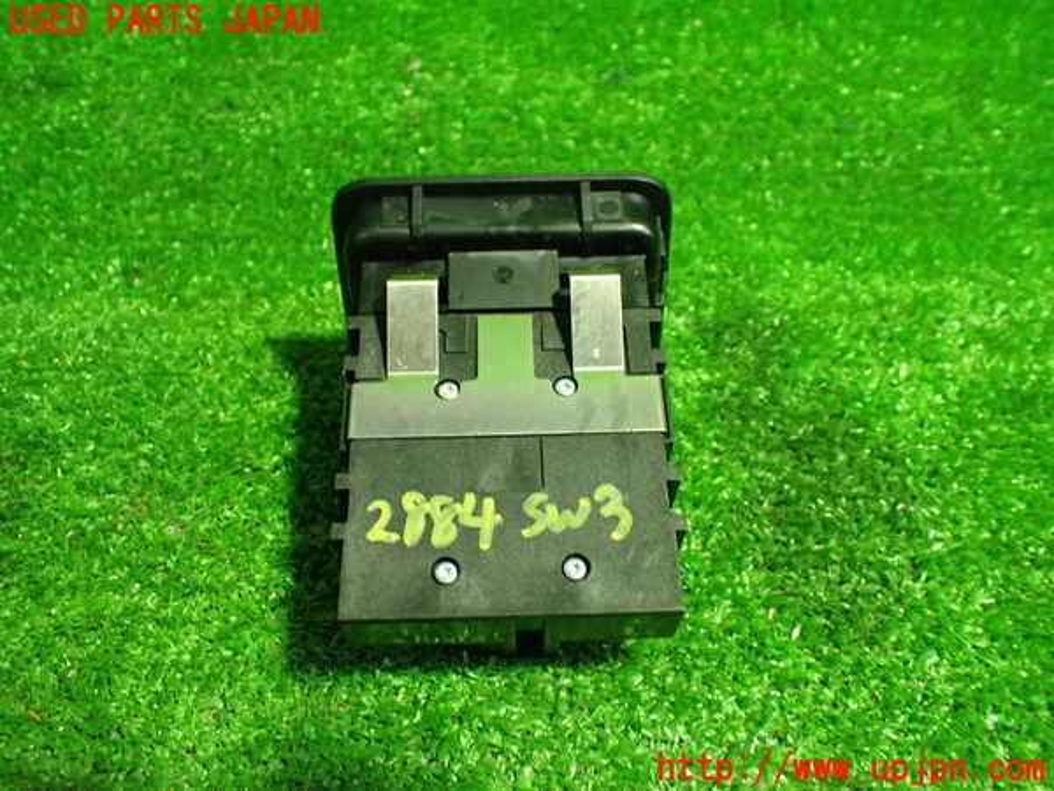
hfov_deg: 60.0
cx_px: 527
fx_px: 913
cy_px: 396
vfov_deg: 46.8
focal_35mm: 30
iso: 800
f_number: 2.3
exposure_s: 1/60
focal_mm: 5.4
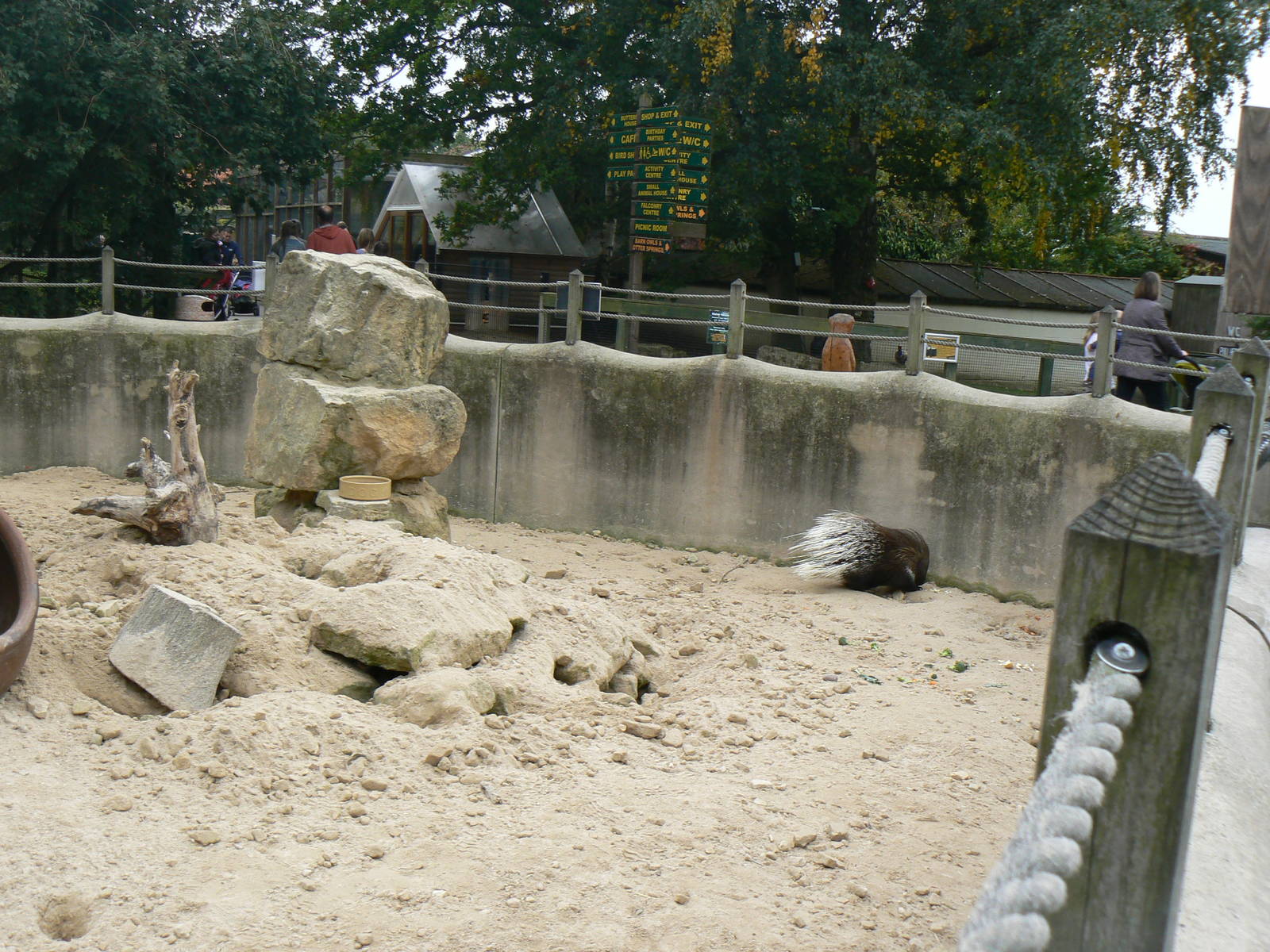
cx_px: 635
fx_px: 1321
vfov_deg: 39.7
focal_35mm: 36
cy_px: 476
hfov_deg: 51.4
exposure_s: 1/125
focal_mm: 6
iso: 80
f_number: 5.6
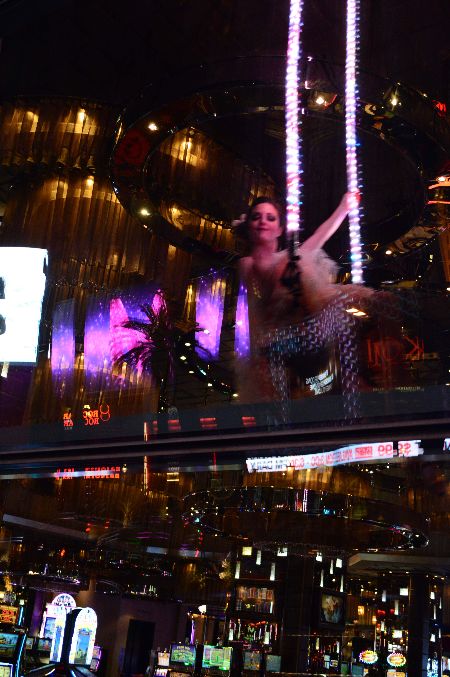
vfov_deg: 45.0
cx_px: 225
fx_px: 817
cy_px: 338
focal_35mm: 44
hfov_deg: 30.8
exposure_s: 1/30
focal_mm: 29
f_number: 4.5
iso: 1600
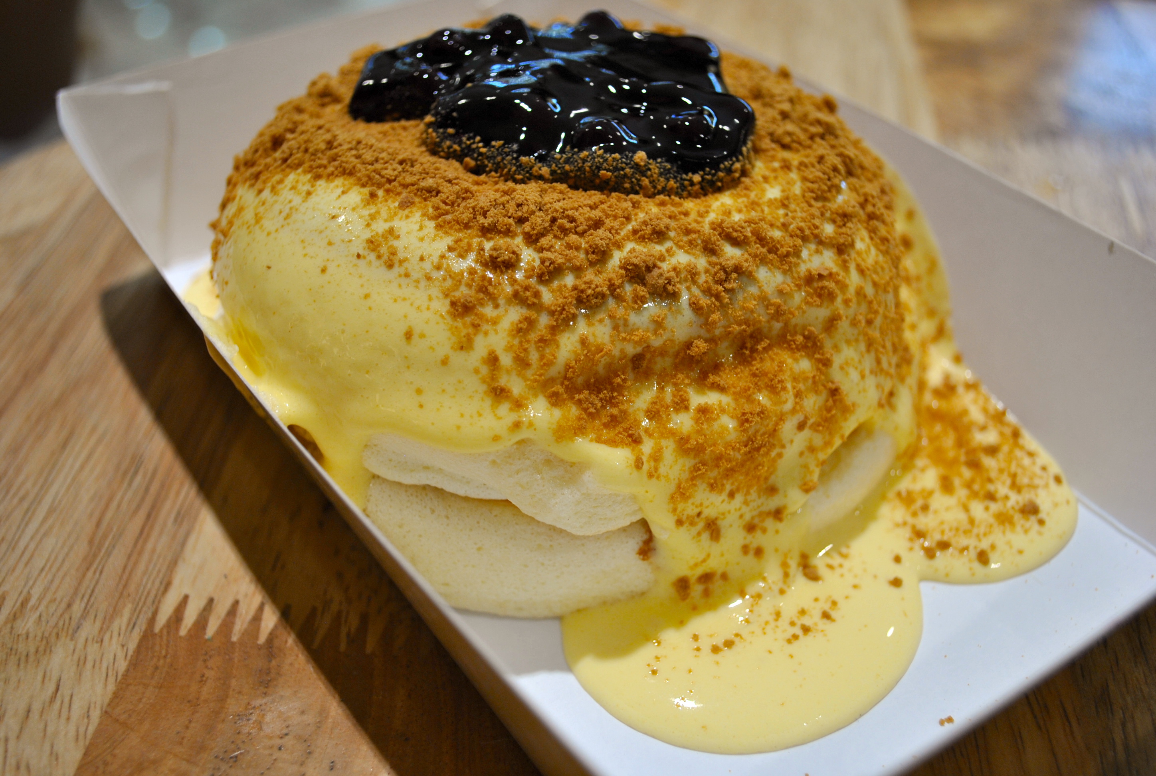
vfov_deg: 34.4
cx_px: 578
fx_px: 1255
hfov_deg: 49.5
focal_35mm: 39
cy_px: 388
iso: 200
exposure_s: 1/40
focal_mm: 26
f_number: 4.2
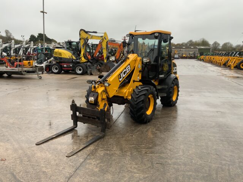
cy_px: 91
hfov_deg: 61.7
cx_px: 122
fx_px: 204
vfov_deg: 48.2
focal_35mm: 29
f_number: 1.8
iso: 16
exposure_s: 1/303
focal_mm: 3
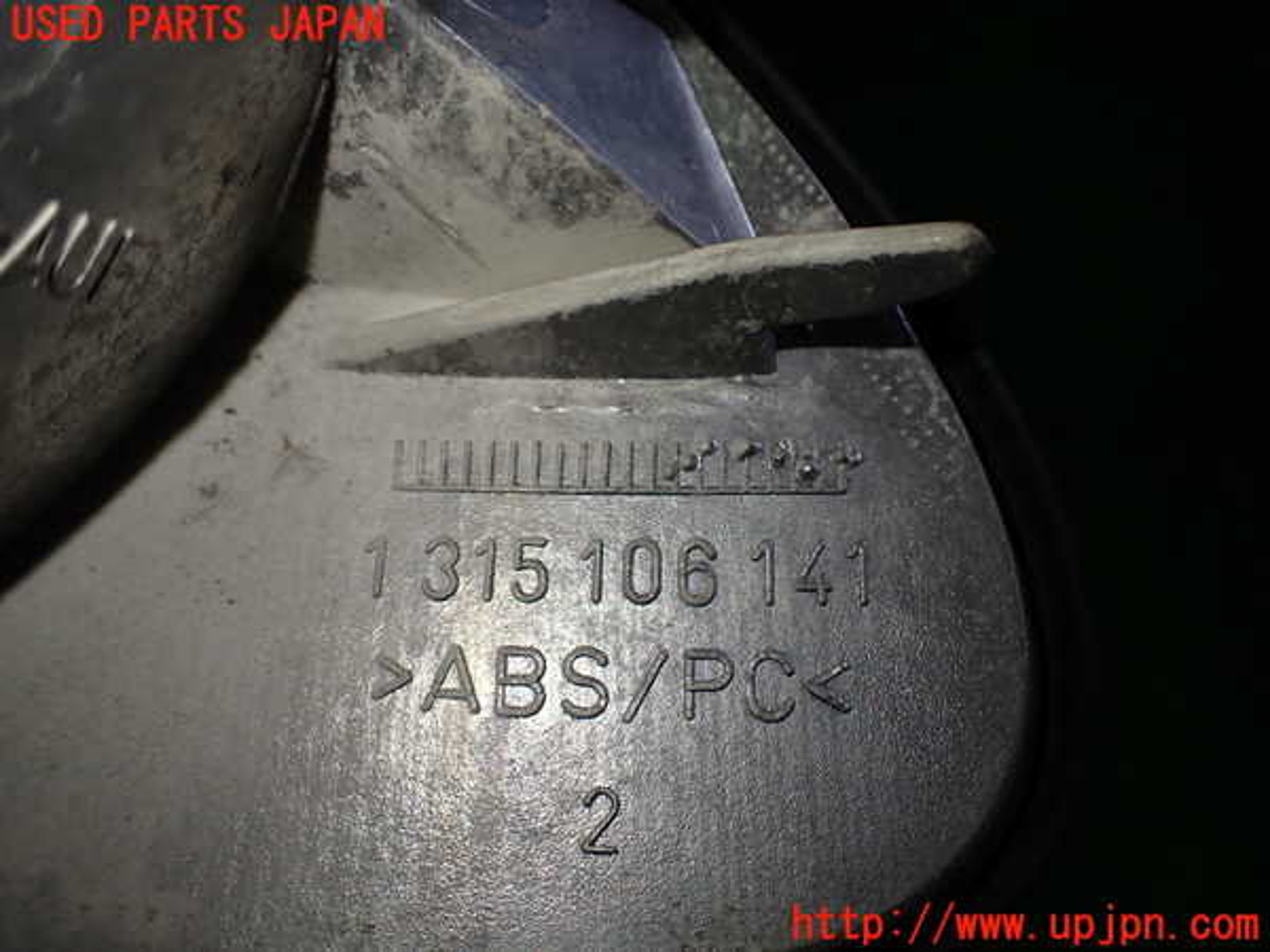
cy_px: 476
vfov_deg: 46.8
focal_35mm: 30
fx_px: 1101
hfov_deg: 60.0
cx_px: 635
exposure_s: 1/200
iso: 100
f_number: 2.3
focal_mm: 5.4
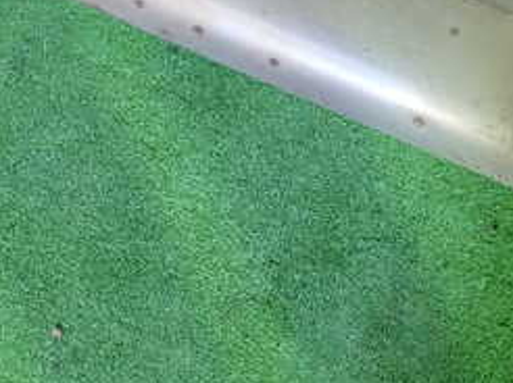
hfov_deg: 30.8
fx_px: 903
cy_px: -23
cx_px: 421
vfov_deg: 22.8
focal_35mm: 61
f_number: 2
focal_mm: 4.5
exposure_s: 1/30
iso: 400
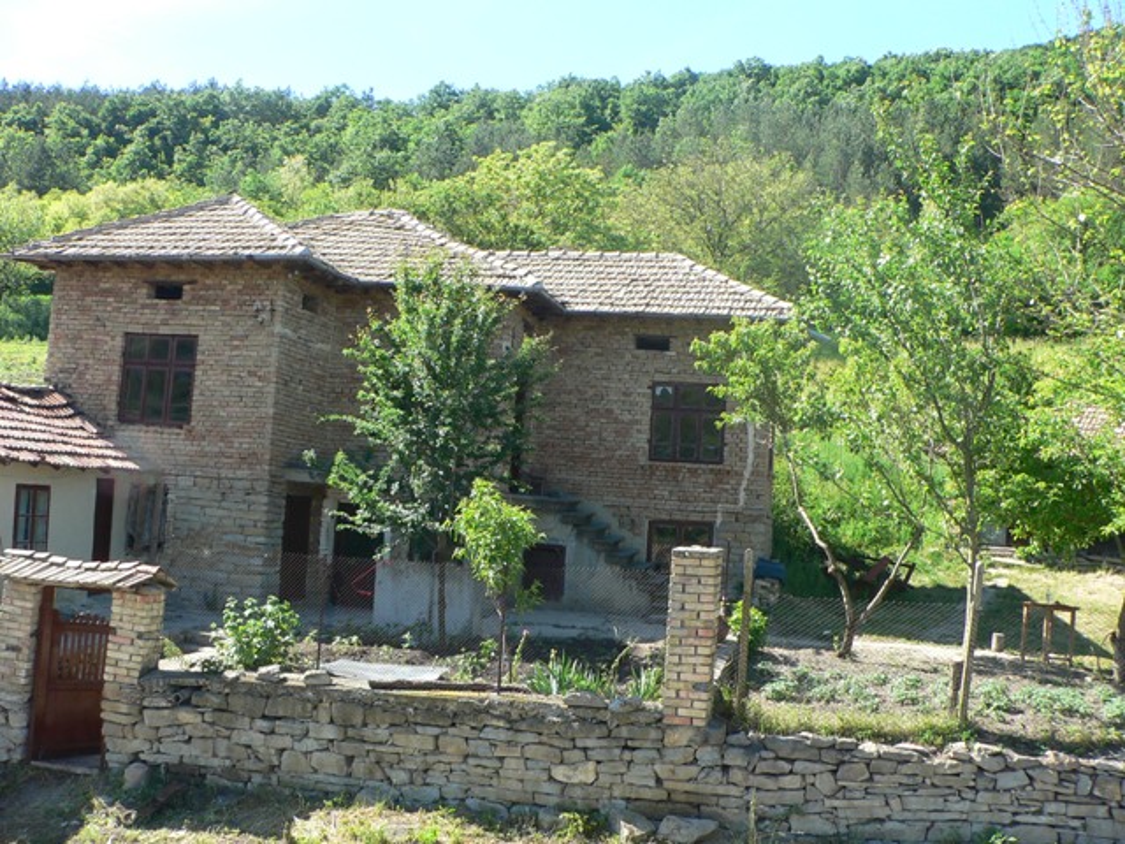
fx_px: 1137
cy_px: 422
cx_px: 562
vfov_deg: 40.7
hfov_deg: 52.6
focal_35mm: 35
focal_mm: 4.6
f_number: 4
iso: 80
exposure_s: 1/125
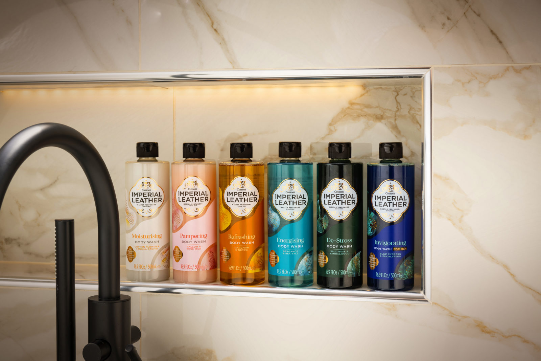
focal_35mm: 56
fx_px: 842
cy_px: 180
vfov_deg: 24.2
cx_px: 270
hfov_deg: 35.6
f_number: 11
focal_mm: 56
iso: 160
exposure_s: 1/40
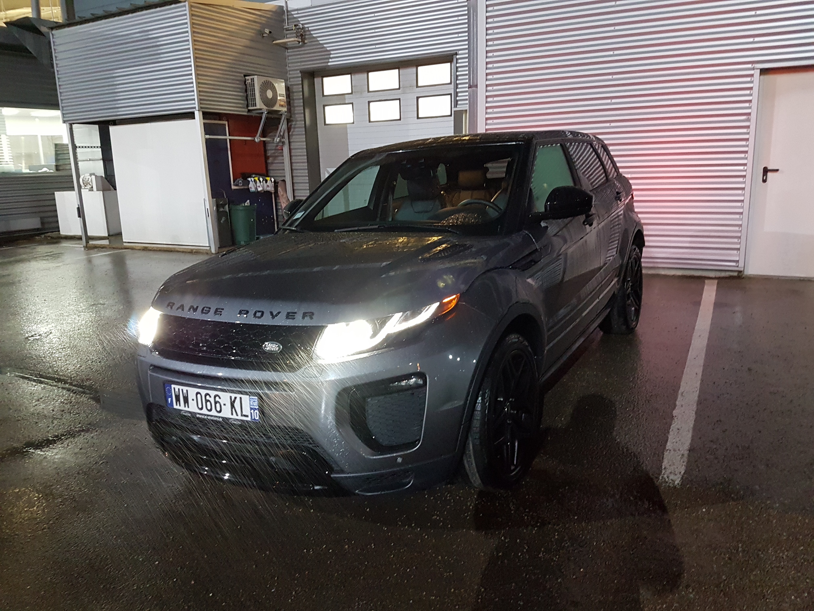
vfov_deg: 53.1
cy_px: 306
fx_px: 611
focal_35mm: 26
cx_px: 407
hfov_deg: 67.3
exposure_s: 1/10
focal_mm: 4.2
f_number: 1.7
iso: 320
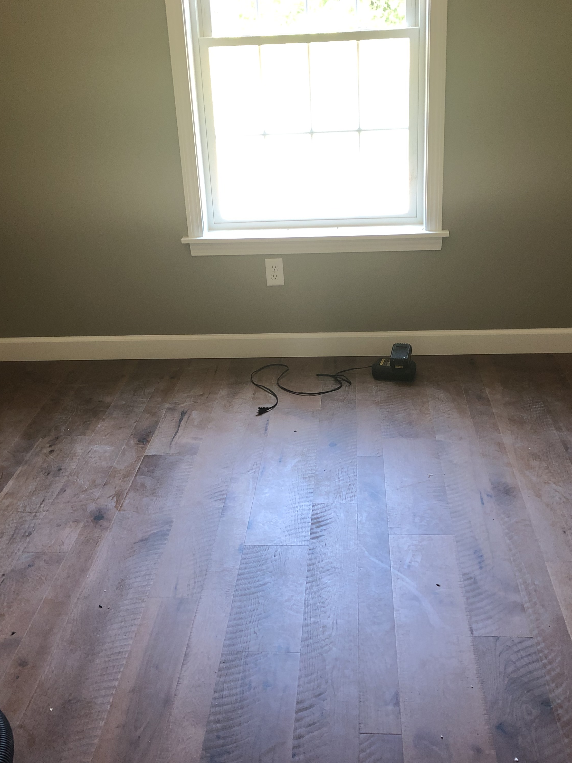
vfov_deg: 49.0
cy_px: 375
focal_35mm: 38
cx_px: 290
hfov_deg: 37.7
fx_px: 837
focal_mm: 3.99
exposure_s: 1/20
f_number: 1.8
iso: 40
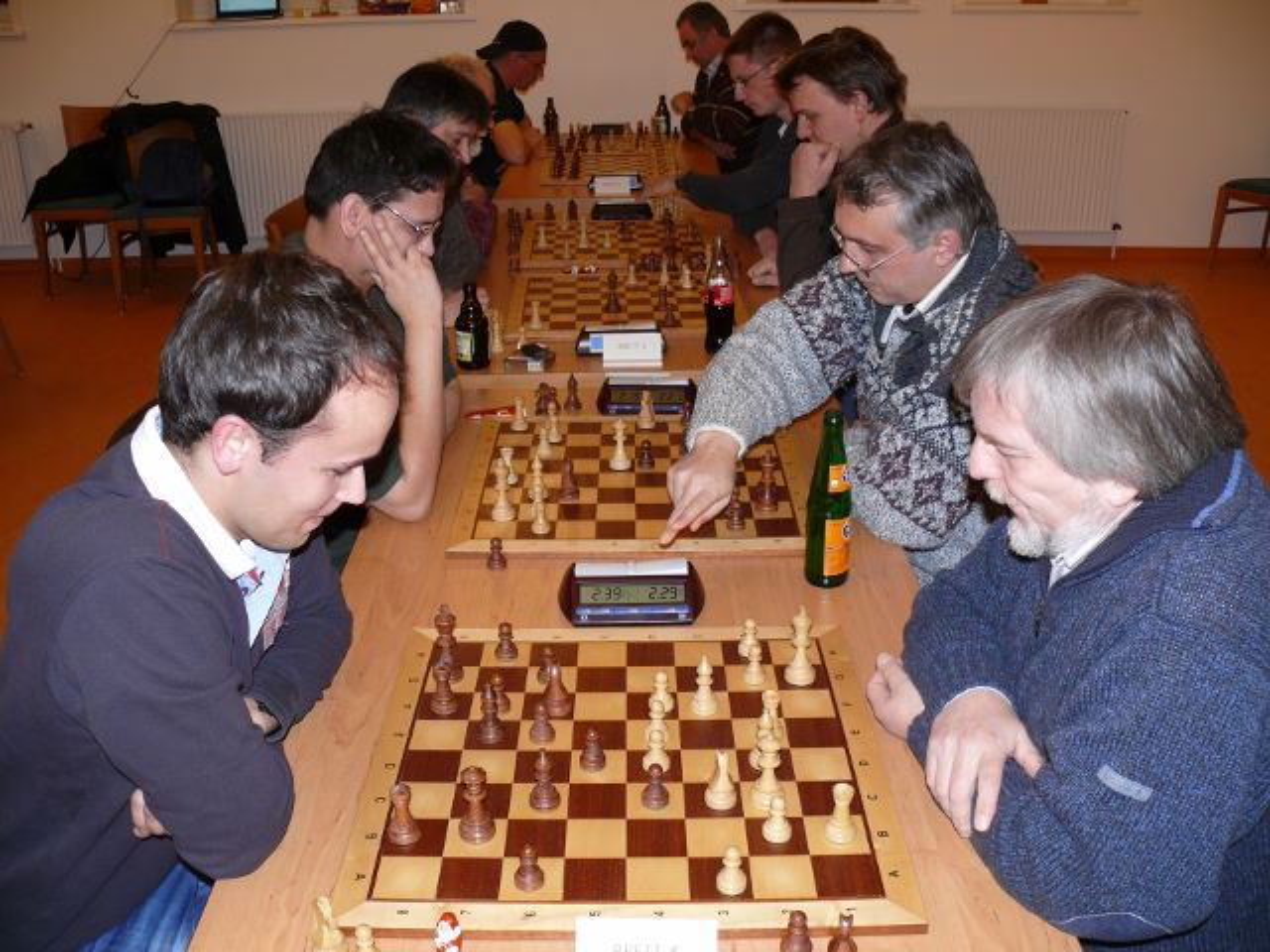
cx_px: 635
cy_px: 476
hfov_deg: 52.6
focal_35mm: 35
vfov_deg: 40.7
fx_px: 1284
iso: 100
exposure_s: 1/30
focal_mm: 7.4
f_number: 2.8
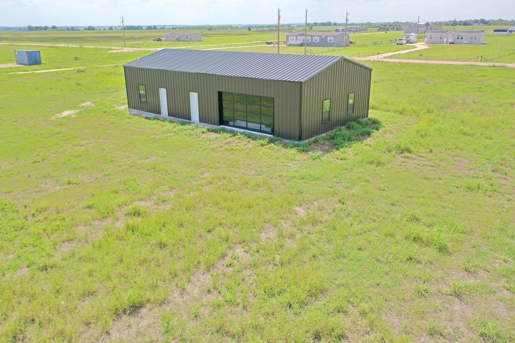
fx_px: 415
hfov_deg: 63.7
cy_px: 168
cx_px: 261
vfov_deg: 45.0
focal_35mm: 29
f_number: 2.8
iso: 100
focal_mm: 10.26
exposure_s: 1/20
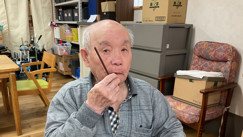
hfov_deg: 58.0
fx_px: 219
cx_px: 115
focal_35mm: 34
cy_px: 97
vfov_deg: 34.2
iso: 100
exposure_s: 1/60
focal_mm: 3
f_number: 1.8
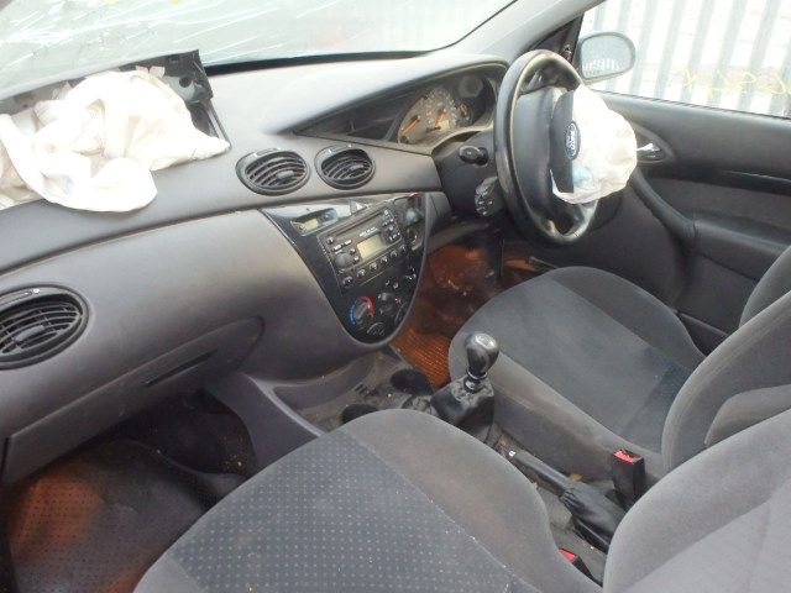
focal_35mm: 28
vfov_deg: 49.7
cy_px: 296
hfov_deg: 63.4
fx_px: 640
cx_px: 396
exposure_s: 1/25
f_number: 3.9
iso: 800
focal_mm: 5
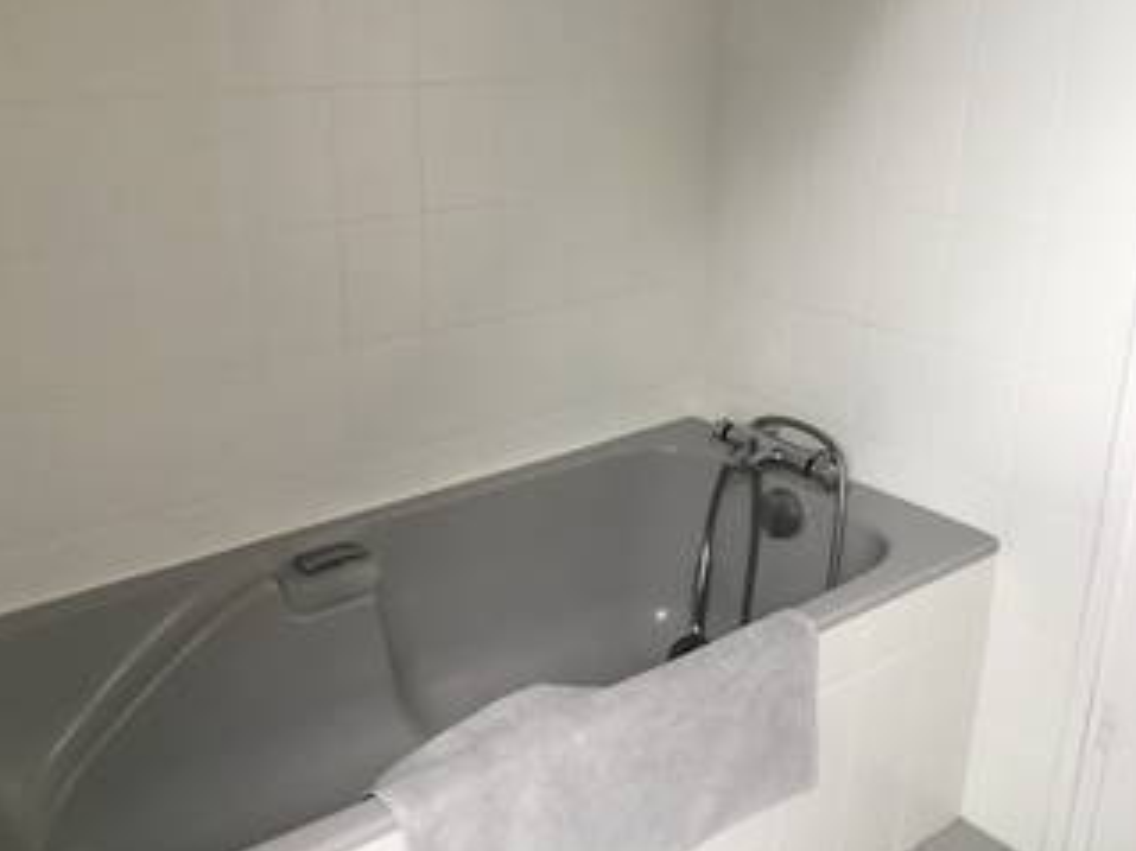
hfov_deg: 52.6
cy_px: 381
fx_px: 1148
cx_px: 520
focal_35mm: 35
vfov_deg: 40.6
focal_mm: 3.3
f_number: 2.4
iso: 80
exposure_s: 1/33
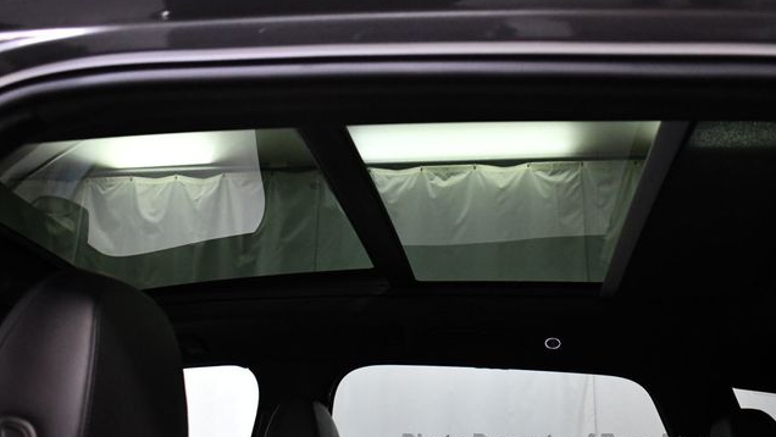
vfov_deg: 31.2
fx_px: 782
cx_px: 388
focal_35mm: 38
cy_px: 206
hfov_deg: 52.8
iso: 2500
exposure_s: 1/125
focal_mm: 18
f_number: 3.5
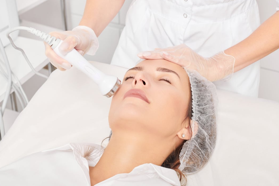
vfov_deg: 23.7
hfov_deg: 35.1
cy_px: 82
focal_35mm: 57
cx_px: 143
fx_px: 442
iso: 250
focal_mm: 50
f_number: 6.3
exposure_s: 1/160
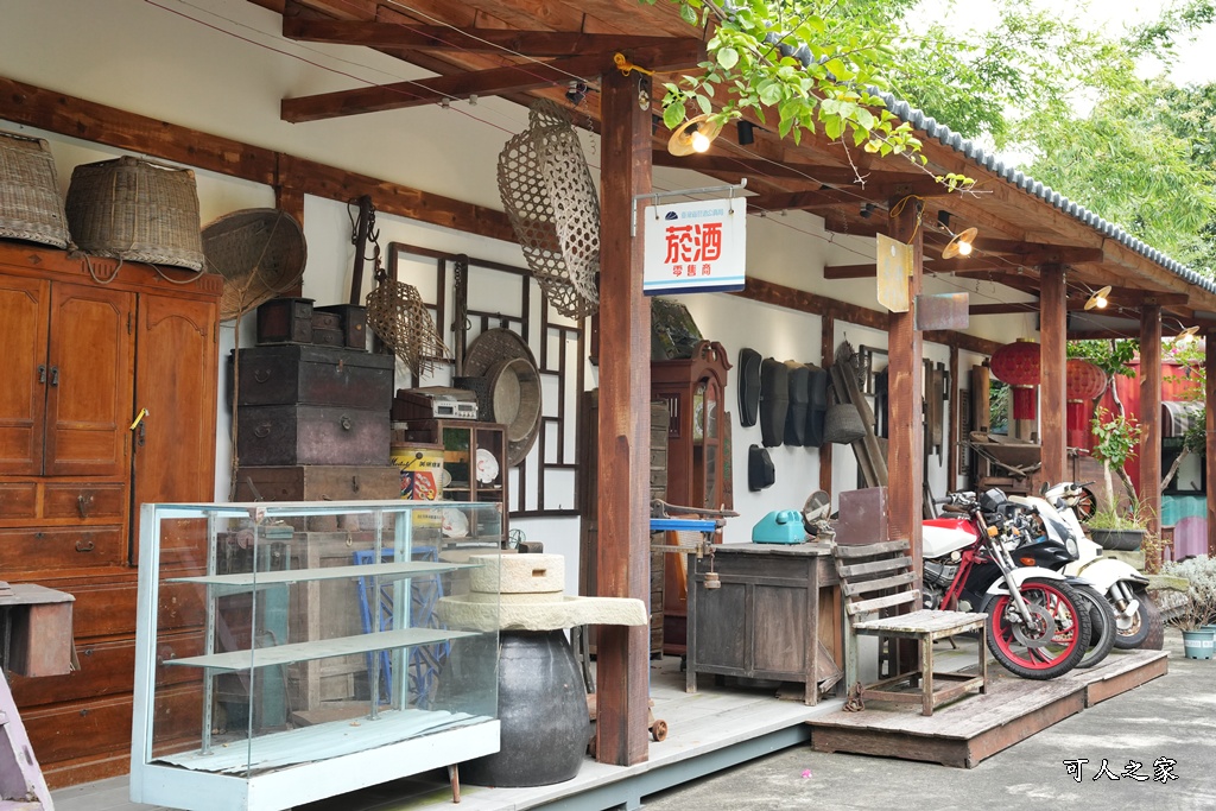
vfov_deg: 29.6
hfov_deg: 43.3
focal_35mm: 45
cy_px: 406
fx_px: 1534
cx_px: 608
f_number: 8
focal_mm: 45.4
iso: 2000
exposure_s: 1/400
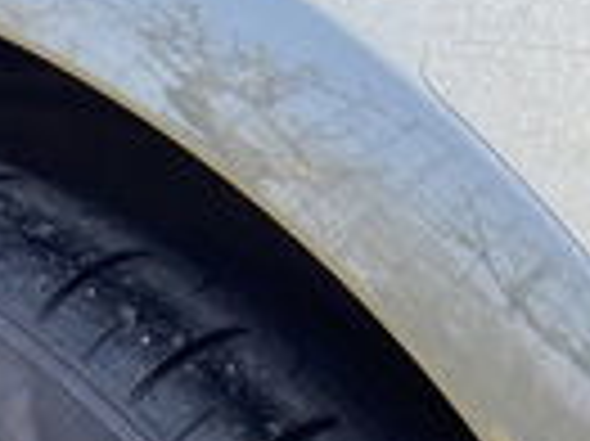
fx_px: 2605
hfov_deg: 12.2
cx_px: -338
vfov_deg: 8.7
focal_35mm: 153
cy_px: 1084
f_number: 1.8
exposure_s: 1/158
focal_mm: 4.25
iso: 32
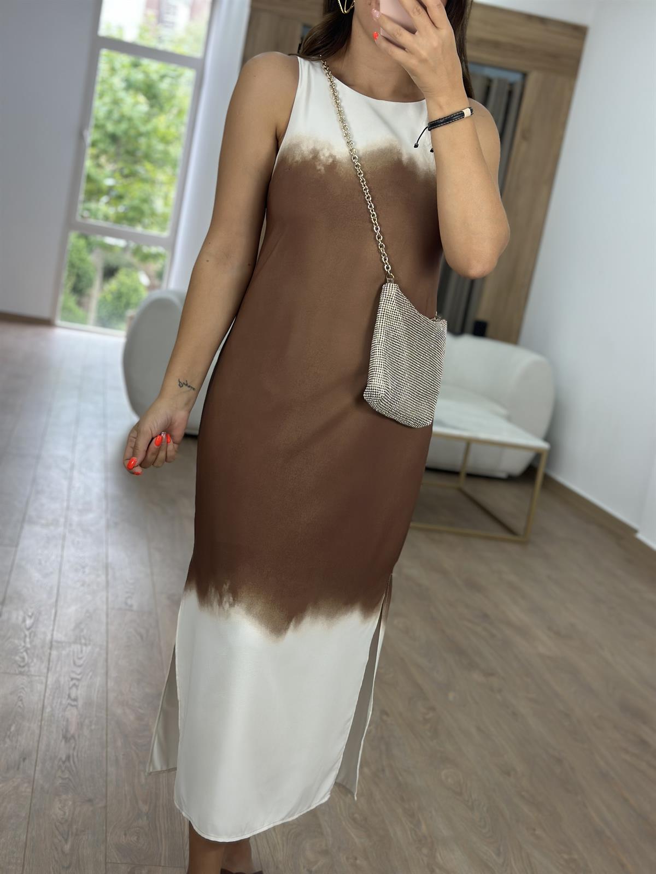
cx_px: 328
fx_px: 1213
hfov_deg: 30.3
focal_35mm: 48
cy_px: 437
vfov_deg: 39.7
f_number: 1.78
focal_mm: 6.86
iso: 80
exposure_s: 1/141
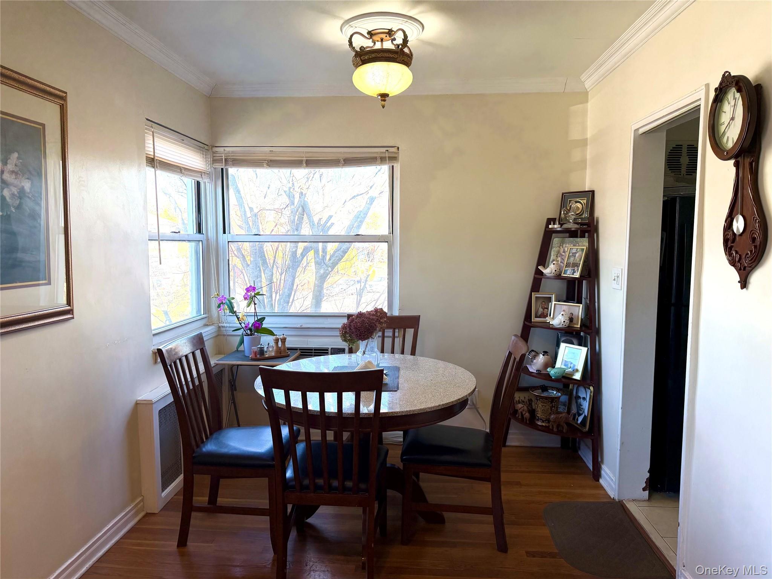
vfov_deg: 56.8
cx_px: 386
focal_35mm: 24
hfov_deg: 71.6
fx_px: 535
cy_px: 290
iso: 125
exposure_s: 1/200
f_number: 1.78
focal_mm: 6.76
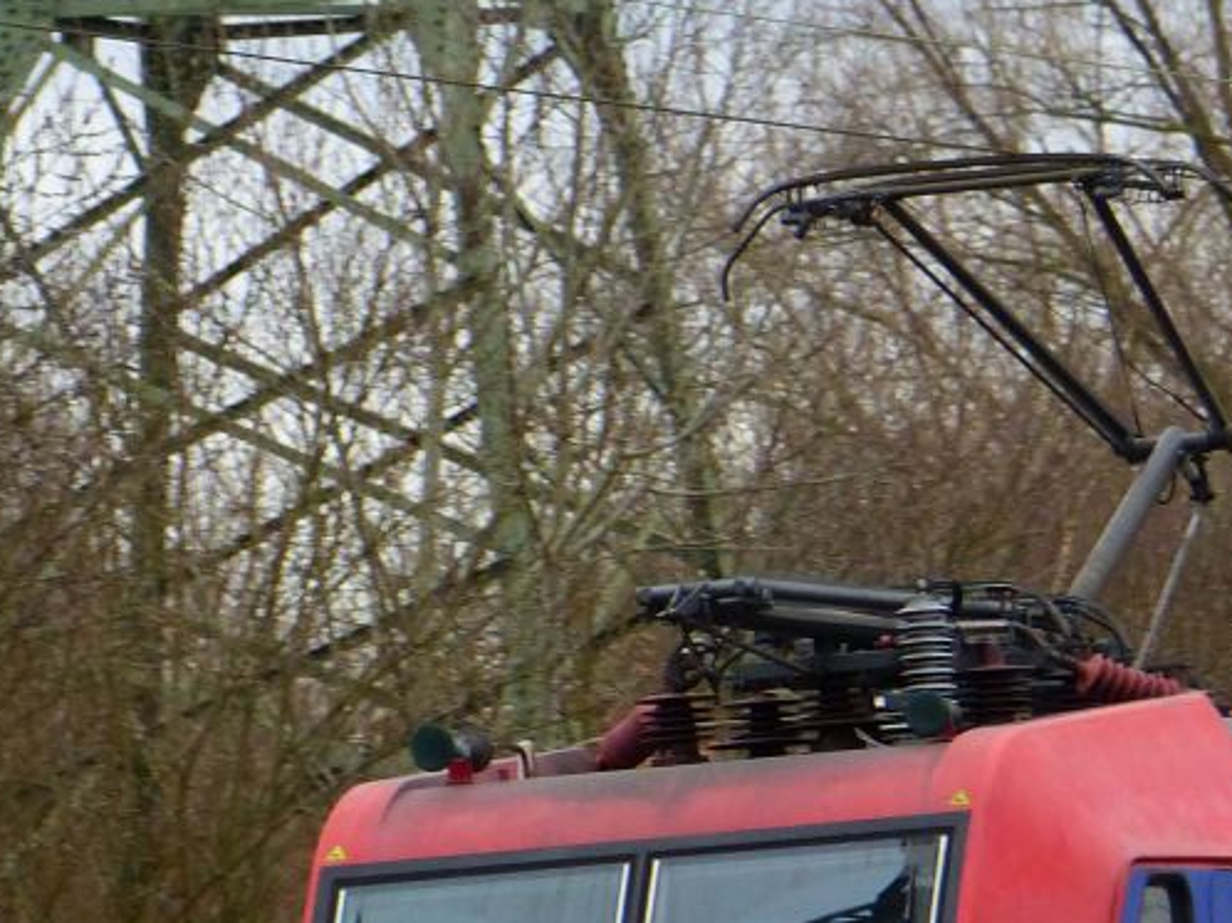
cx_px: 1210
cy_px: 831
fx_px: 22553
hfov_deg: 3.1
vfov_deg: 2.3
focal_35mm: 634
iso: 320
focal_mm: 47.4
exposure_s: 1/320
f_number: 2.8
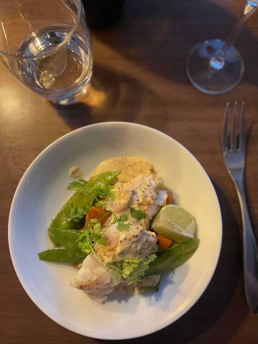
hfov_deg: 53.1
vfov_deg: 67.3
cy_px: 172
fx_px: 258
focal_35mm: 26
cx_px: 129
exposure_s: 1/50
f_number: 1.6
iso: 400
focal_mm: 5.1
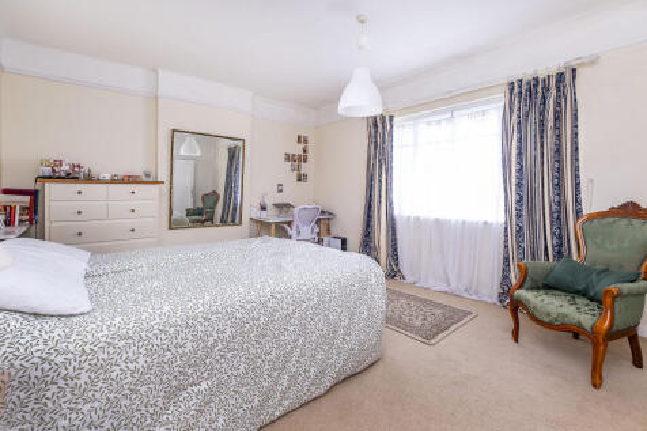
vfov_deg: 77.3
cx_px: 324
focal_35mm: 15
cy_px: 216
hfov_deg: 100.4
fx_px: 269
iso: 250
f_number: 5.6
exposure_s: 1/6
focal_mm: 10
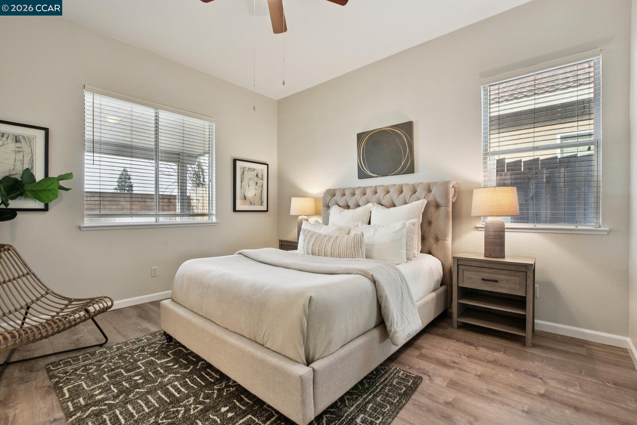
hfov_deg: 100.4
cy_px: 212
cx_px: 318
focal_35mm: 15
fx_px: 265
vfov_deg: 77.3
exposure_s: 1/5
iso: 100
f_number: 8
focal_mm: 10
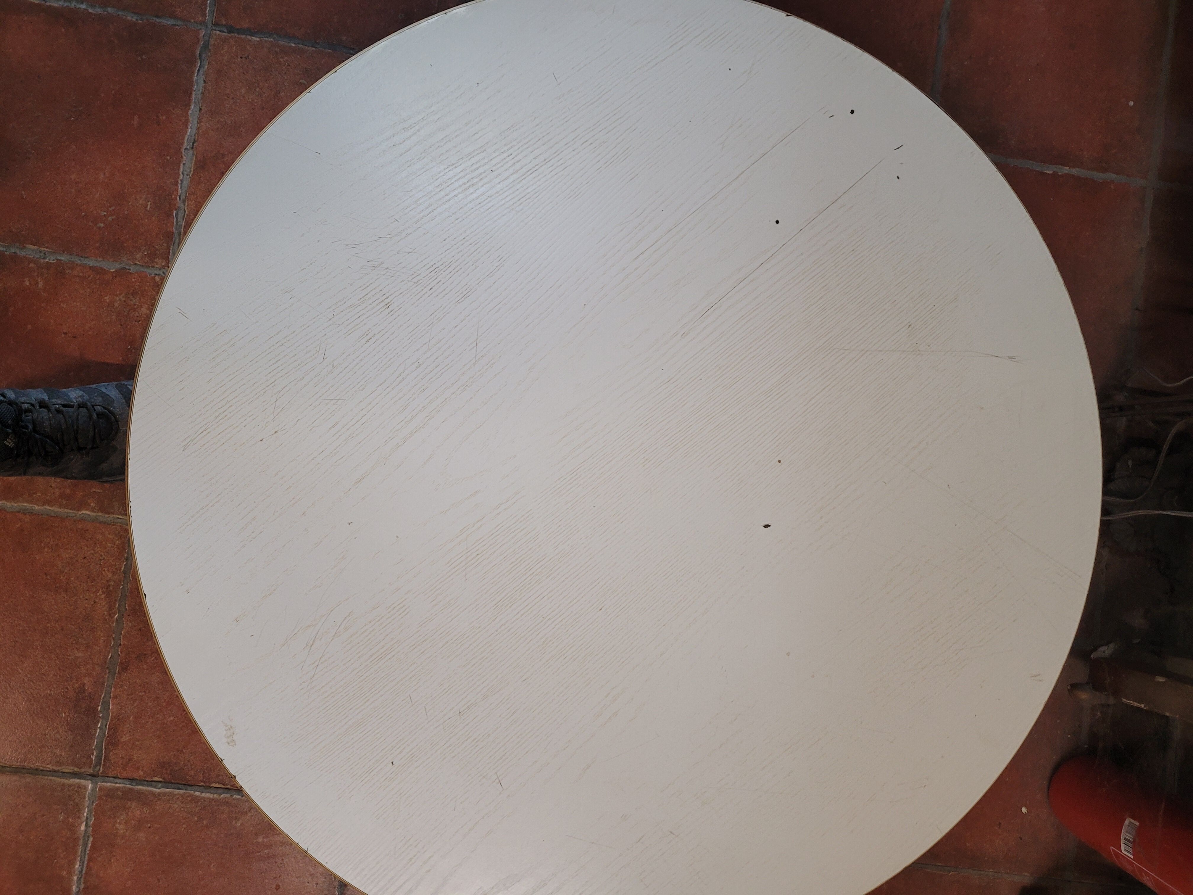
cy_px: 448
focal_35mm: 26
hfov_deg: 67.3
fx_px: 896
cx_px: 596
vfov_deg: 53.1
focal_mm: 5.4
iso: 200
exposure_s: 1/50
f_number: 1.8
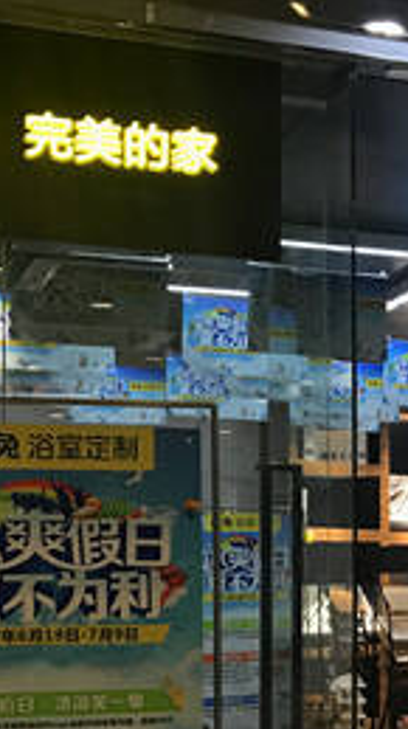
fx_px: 1525
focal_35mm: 79
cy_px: 614
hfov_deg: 14.4
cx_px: 571
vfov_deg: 26.2
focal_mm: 3.99
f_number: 1.8
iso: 20
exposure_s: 1/33
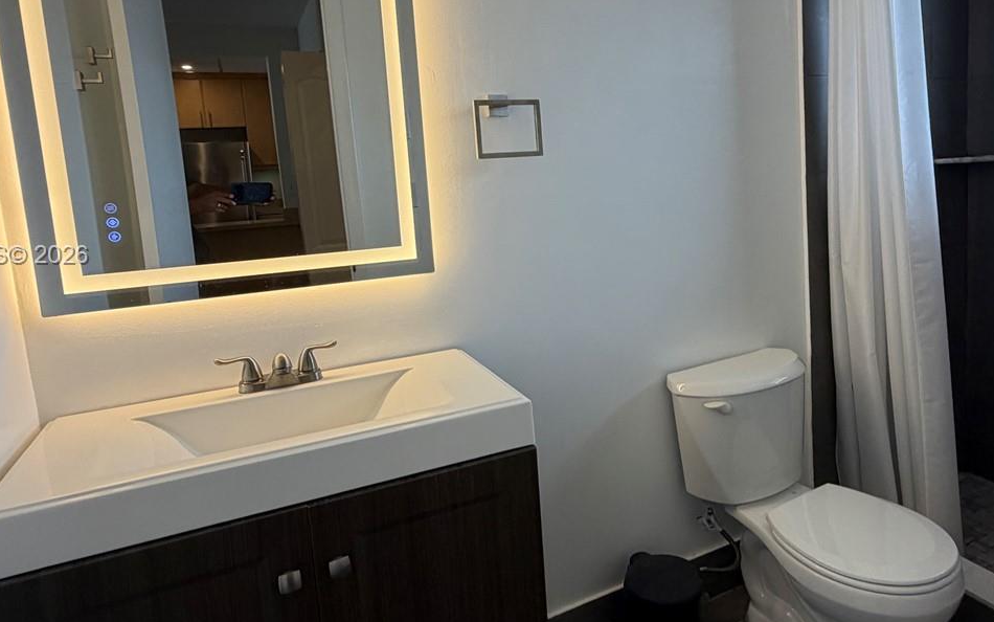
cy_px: 257
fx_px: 677
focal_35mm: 25
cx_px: 600
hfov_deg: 71.7
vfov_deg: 49.1
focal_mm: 2.22
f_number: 2.2
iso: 160
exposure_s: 1/120
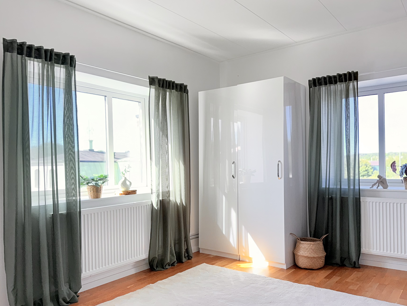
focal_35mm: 28
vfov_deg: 49.7
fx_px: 329
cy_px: 165
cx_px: 228
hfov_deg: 63.2
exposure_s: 1/742
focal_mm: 6.76
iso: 125
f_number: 1.78
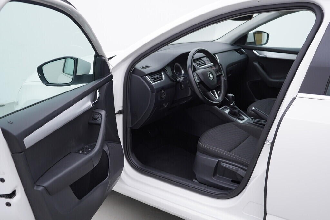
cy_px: 110
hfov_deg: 53.1
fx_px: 330
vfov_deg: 36.9
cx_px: 165
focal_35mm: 36
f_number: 3.5
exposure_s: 1/60
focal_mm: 24
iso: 125
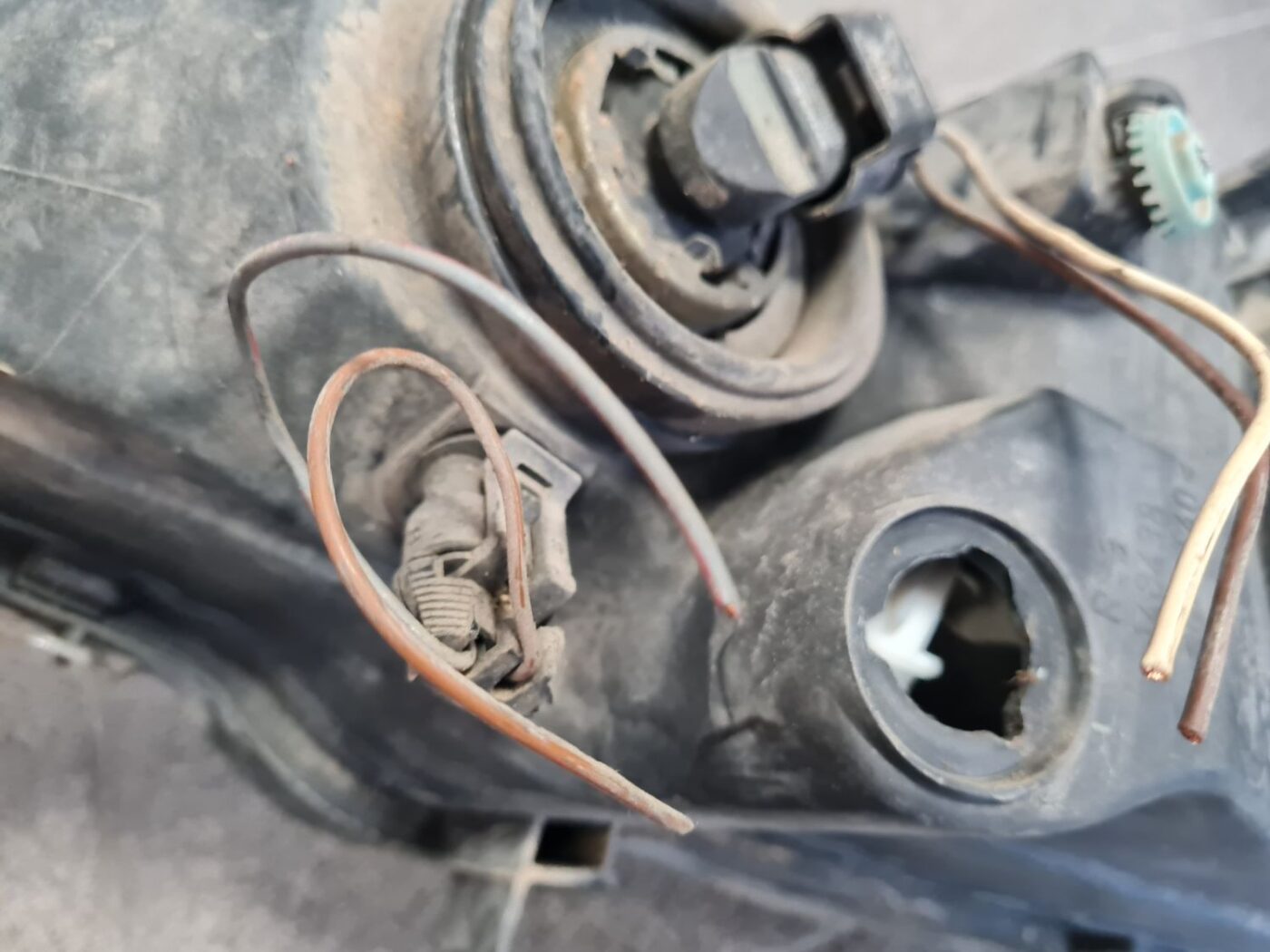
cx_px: 635
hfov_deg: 67.3
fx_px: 954
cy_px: 476
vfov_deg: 53.1
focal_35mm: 26
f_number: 1.8
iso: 500
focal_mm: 5.4
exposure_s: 1/33
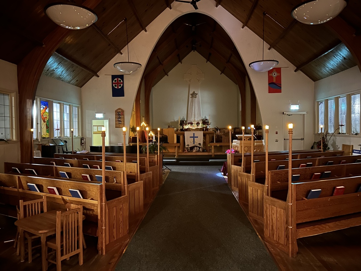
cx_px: 180
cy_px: 136
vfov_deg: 53.1
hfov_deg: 67.3
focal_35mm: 26
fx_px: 271
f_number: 1.5
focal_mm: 5.7
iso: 800
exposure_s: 1/5
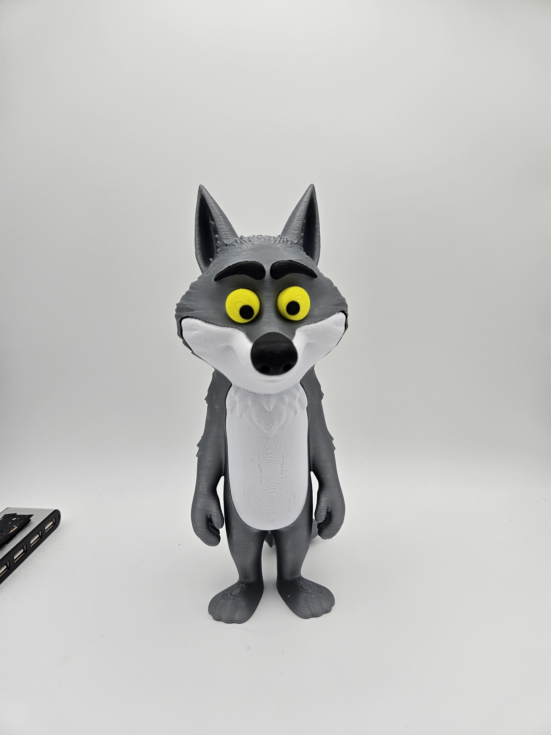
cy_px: 368
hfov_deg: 58.9
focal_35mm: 23
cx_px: 276
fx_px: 488
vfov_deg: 73.9
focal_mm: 5.4
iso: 25
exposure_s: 1/141
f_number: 1.8
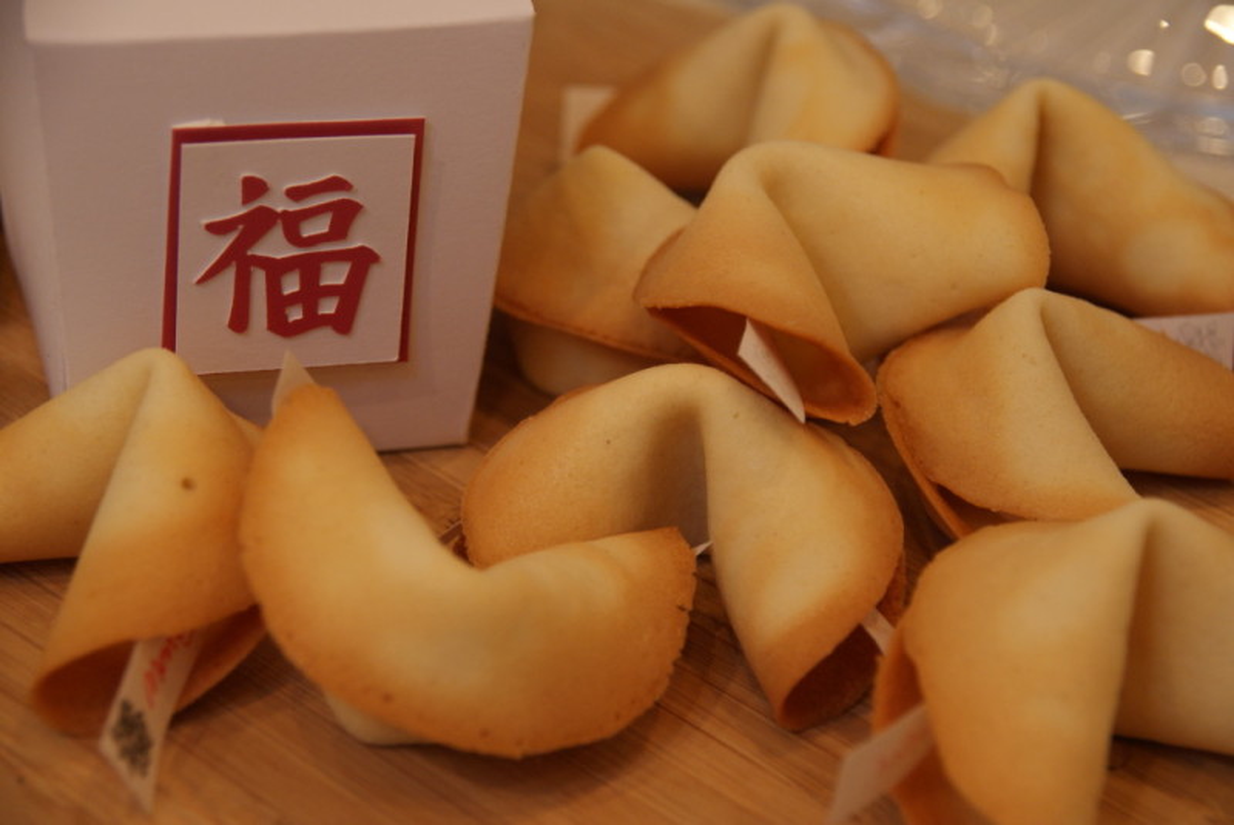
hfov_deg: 18.2
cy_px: 412
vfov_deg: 12.2
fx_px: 3860
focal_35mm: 112
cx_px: 617
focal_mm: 75
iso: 400
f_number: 5.6
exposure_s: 1/80
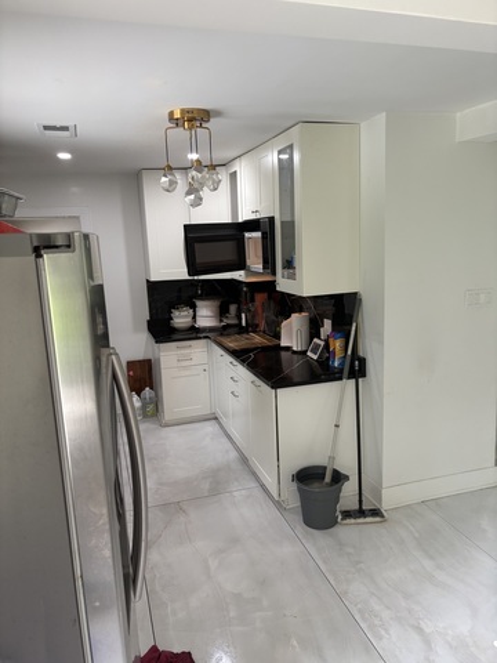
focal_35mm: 26
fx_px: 498
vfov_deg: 67.3
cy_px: 332
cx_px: 248
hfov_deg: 53.1
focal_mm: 5.96
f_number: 1.6
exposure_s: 1/89
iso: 125
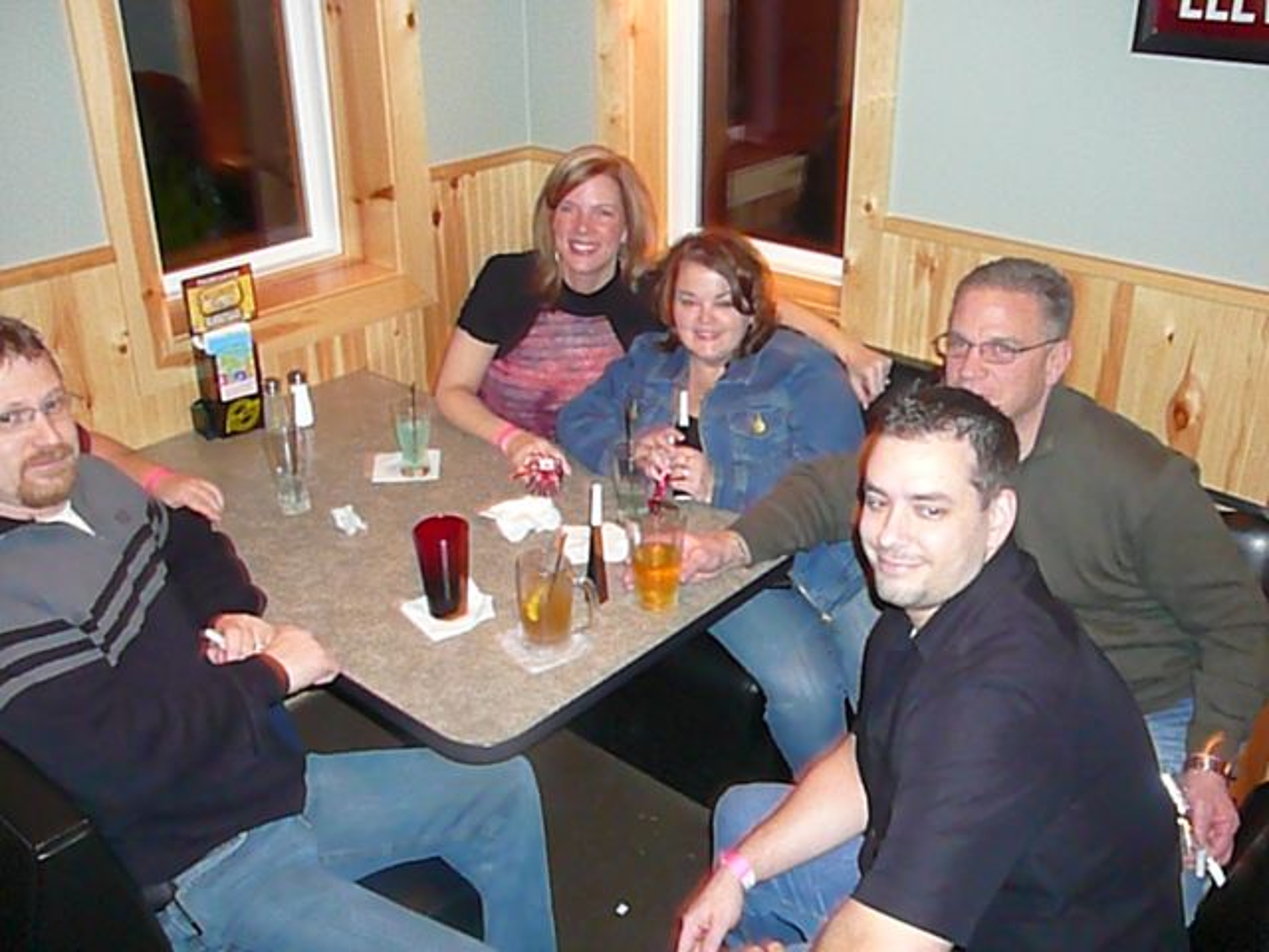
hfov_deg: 52.6
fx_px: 1283
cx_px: 634
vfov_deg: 40.7
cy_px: 476
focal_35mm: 35
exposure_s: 1/8
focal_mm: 5.2
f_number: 2.8
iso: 800
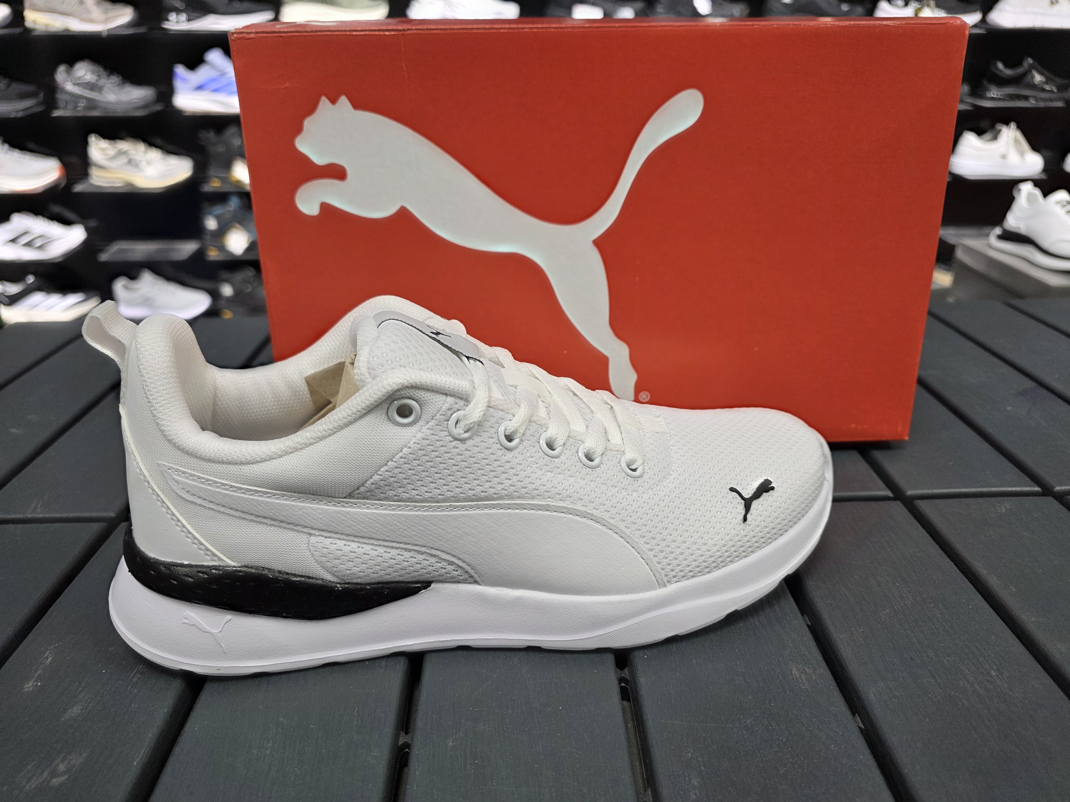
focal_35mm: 23
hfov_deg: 73.9
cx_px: 535
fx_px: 711
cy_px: 401
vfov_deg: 58.9
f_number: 1.7
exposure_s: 1/180
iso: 200
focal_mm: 6.3
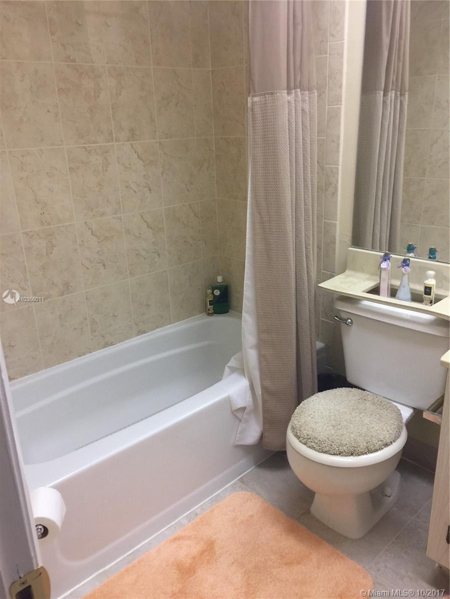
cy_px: 300
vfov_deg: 61.7
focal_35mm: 29
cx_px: 225
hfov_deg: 48.2
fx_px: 503
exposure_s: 1/15
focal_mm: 4.15
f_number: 2.2
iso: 80
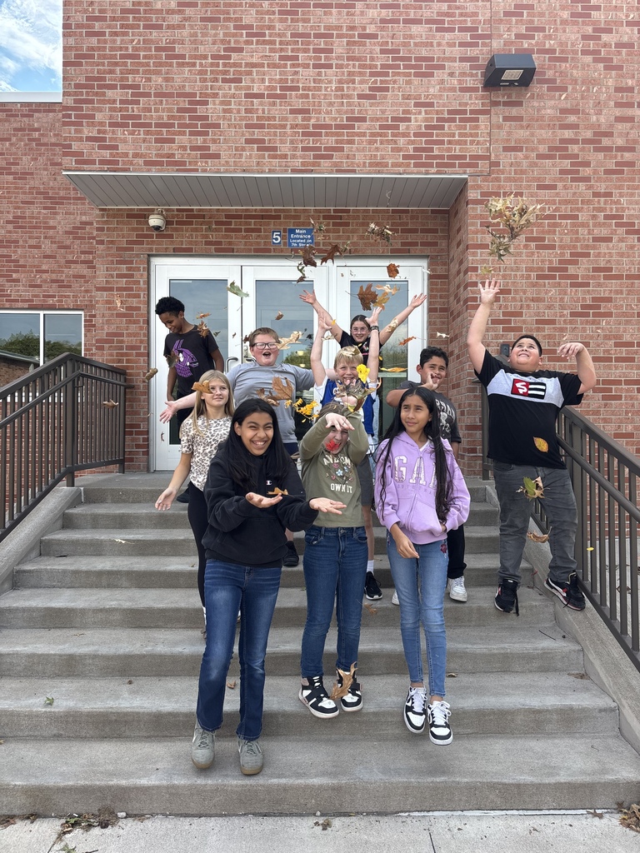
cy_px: 426
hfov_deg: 53.1
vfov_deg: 67.3
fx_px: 641
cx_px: 320
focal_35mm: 26
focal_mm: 5.96
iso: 50
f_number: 1.6
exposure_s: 1/781
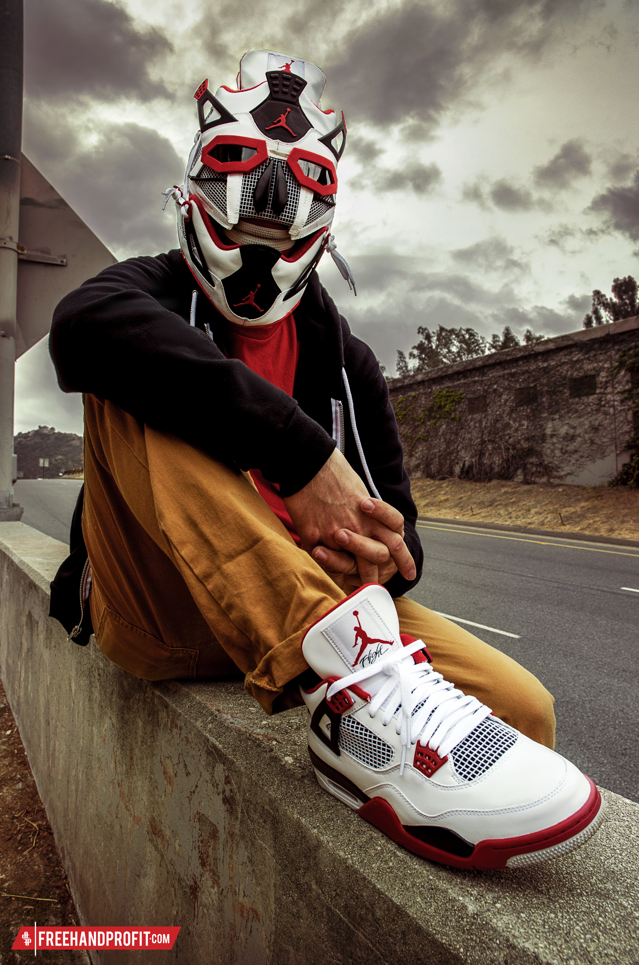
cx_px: 320
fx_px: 722
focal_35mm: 27
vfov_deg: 67.5
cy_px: 482
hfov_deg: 47.7
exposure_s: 1/250
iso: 125
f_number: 8
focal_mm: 18
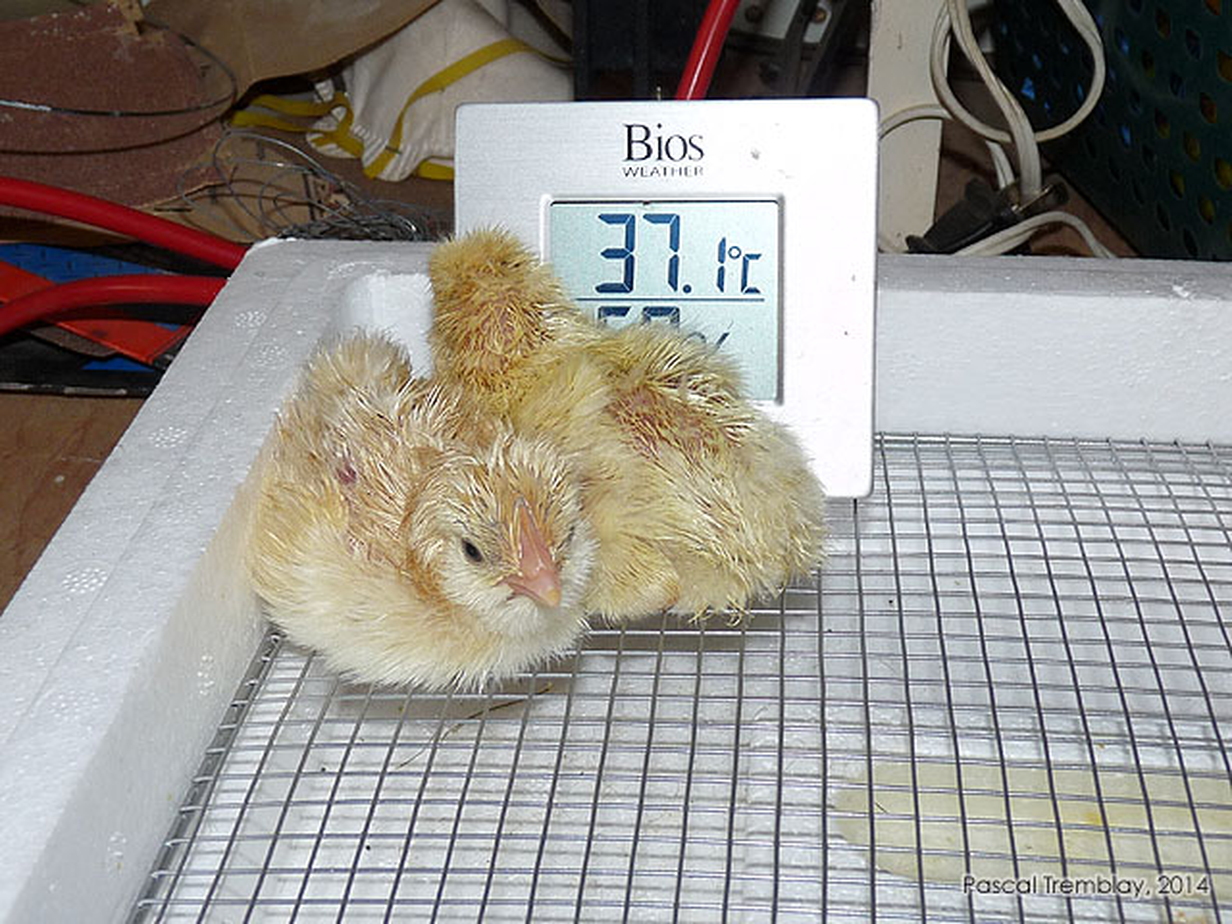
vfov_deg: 30.3
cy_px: 462
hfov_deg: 39.7
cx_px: 616
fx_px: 1708
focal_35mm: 48
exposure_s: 1/30
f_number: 2.8
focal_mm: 4.8
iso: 100
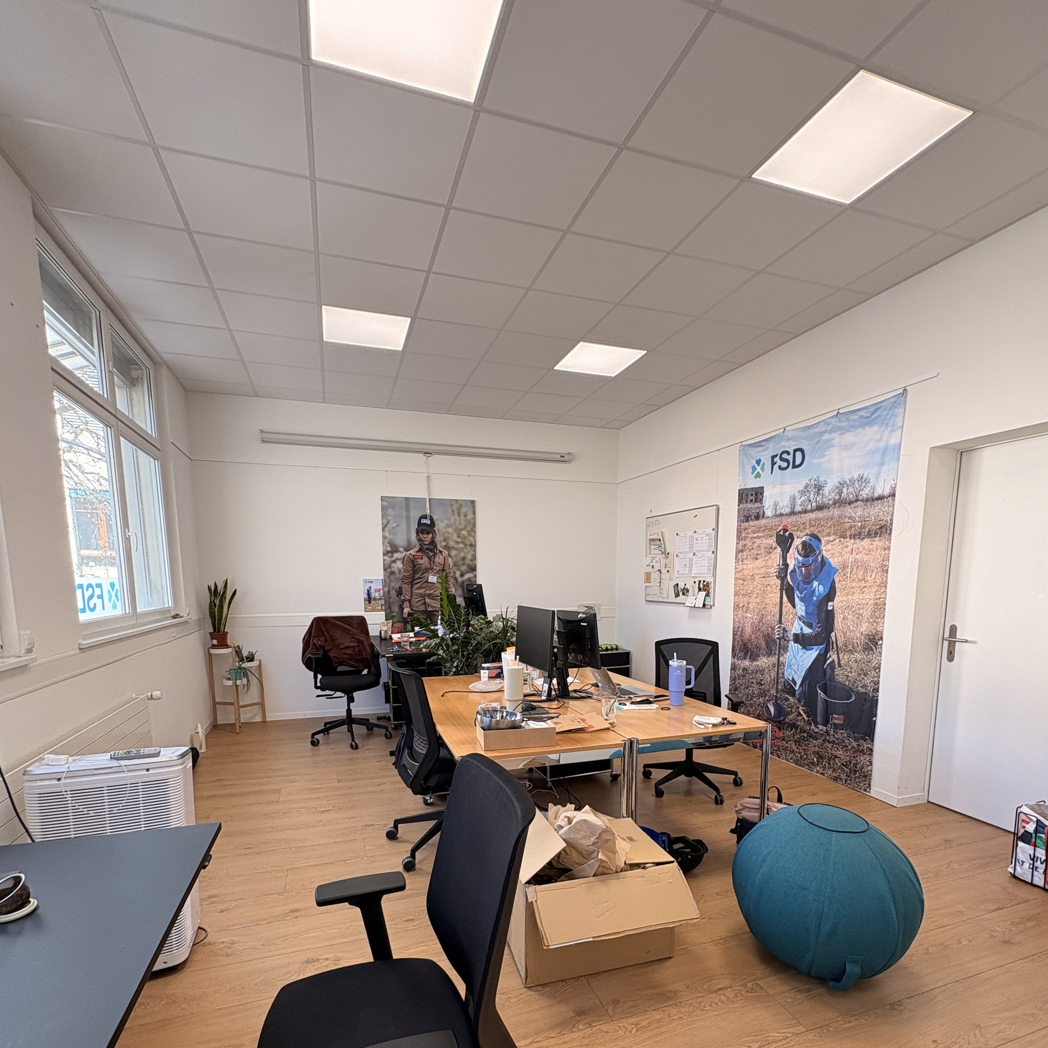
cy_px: 661
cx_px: 532
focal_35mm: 17
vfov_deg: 82.2
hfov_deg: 84.0
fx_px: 582
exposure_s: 1/99
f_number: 2.2
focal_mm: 2.22
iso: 80
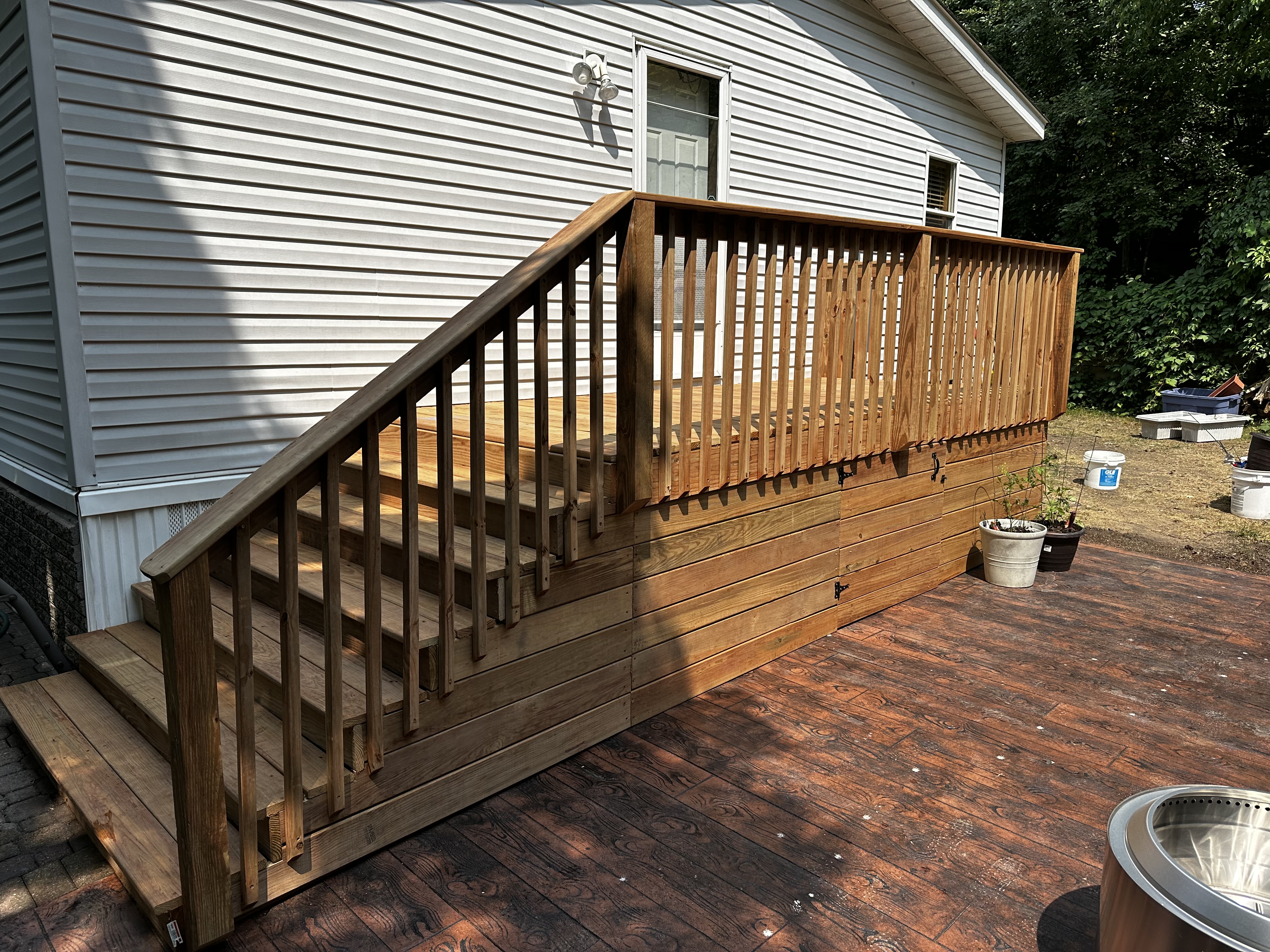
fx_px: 881
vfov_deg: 56.8
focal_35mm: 24
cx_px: 635
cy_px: 476
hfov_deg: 71.6
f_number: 1.78
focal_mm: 6.86
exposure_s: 1/2967
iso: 80
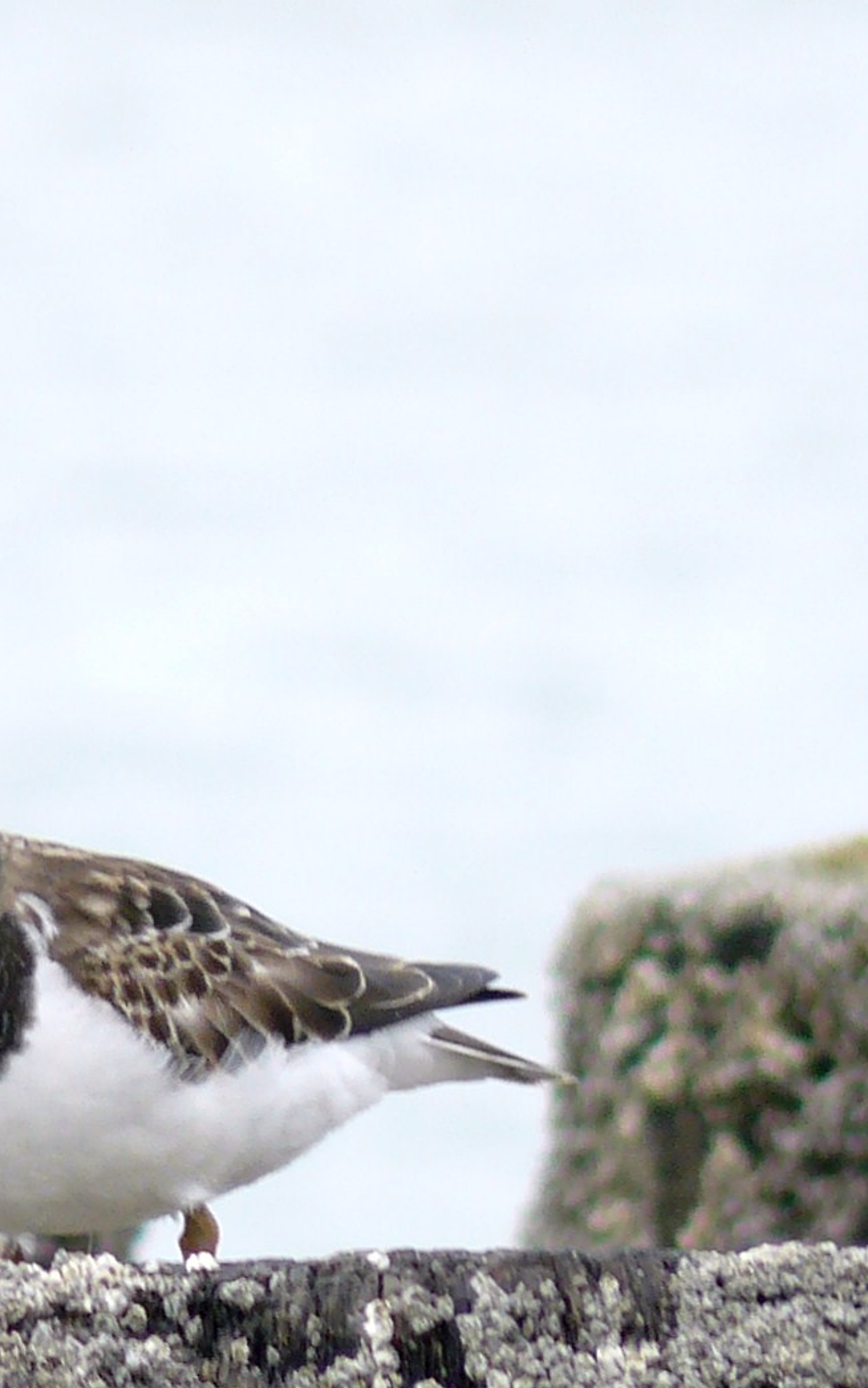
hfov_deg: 1.1
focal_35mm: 1180
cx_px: -279
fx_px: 44650
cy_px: 995
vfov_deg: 1.8
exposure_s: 1/125
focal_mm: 63.3
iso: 100
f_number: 4
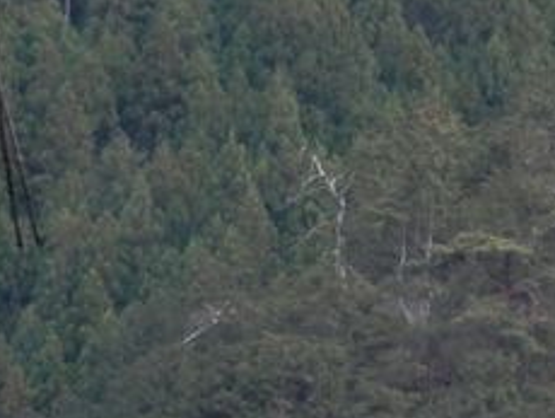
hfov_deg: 5.3
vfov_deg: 4.0
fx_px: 5906
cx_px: 722
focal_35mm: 368
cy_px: 623
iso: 200
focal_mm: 19
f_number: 5
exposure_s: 1/125
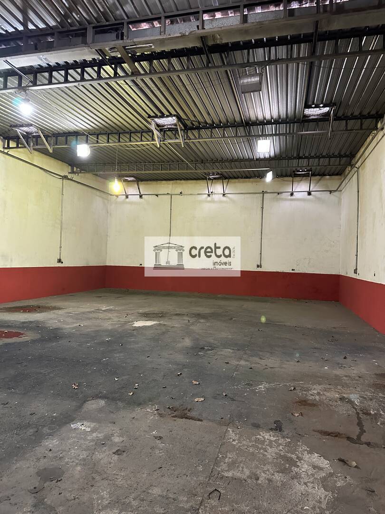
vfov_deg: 71.6
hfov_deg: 56.8
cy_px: 257
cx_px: 192
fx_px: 356
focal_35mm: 24
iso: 640
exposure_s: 1/40
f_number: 1.78
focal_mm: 6.86
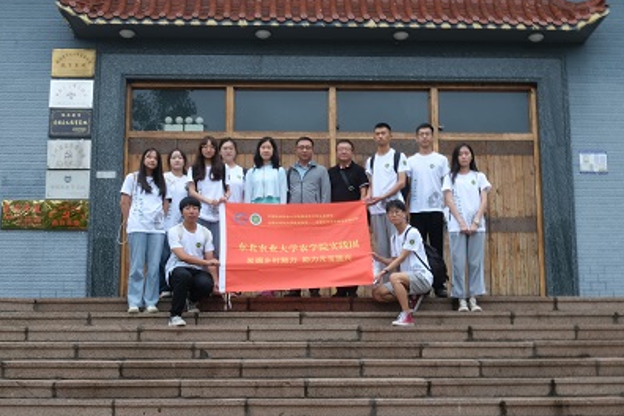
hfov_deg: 38.2
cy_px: 206
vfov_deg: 26.0
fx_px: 901
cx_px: 307
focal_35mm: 52
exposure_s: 1/8
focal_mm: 22.1
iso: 160
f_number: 22
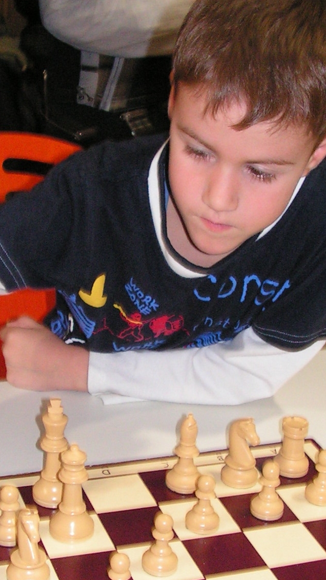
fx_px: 1091
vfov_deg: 29.7
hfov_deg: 17.0
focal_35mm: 71
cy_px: 321
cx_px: 140
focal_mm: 6
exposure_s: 1/40
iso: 200
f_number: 3.2
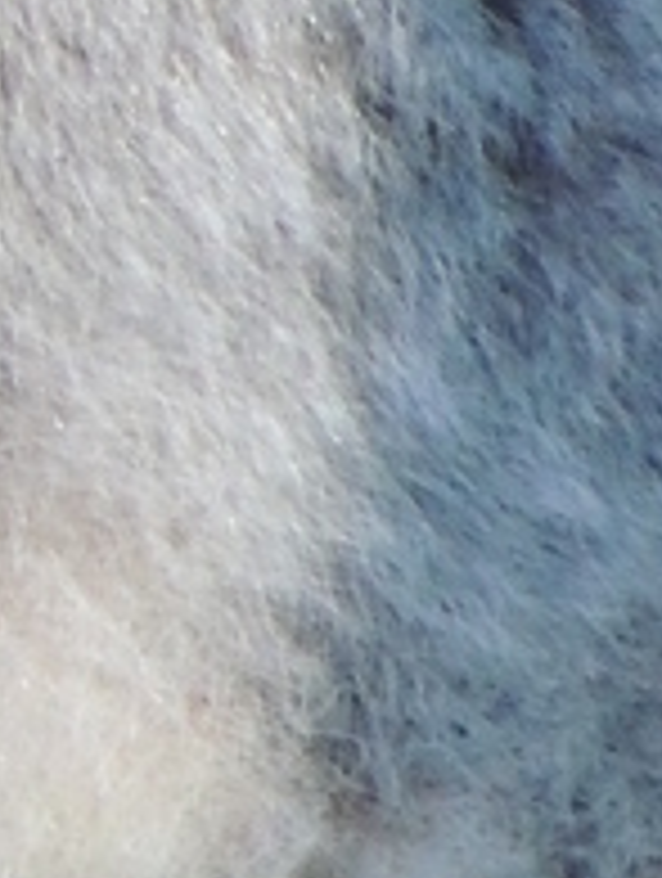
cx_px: -671
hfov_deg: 0.2
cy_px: -63
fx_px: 166472
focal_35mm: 6550
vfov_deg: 0.3
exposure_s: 1/320
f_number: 5.9
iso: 800
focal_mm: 180
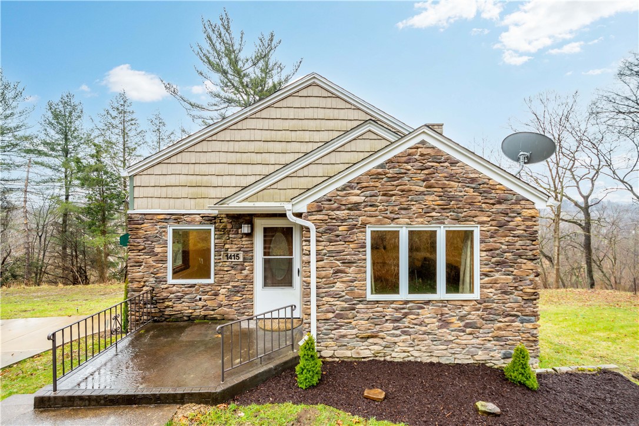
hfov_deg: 95.0
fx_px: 293
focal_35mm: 16
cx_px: 320
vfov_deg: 72.1
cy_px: 213
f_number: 5.6
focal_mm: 11
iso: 100
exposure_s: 1/160
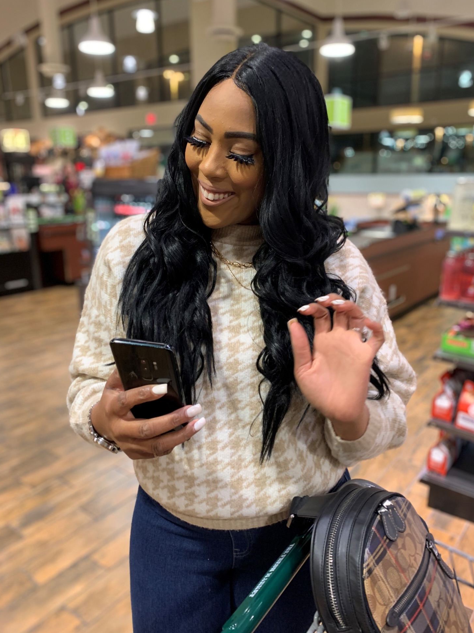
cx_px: 245
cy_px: 315
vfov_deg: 65.3
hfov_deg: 51.3
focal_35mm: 27
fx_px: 493
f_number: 1.8
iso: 250
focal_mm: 4.25
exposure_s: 1/40
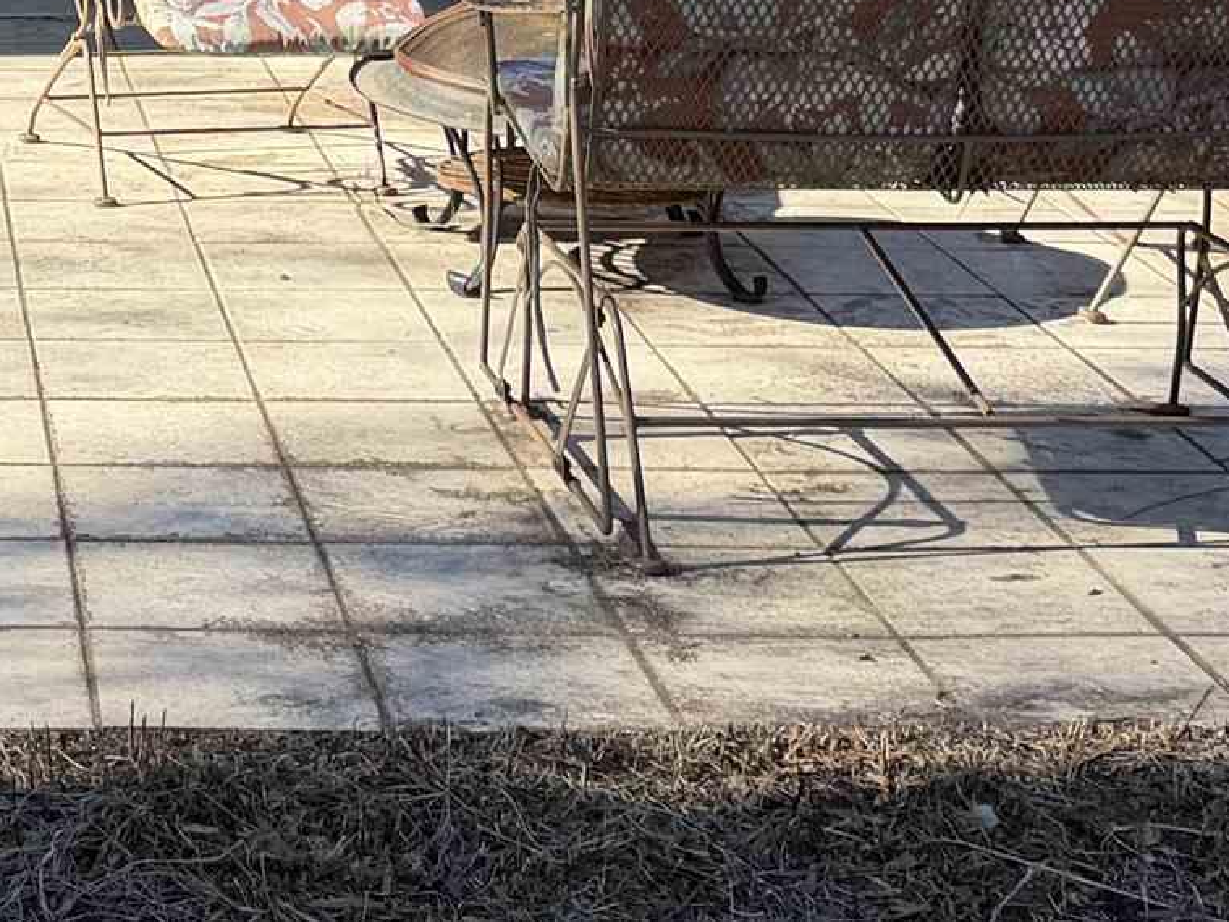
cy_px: -492
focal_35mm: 97
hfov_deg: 19.4
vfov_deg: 14.2
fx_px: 3444
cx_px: -131
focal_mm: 6.76
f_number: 1.78
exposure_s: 1/1410
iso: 80
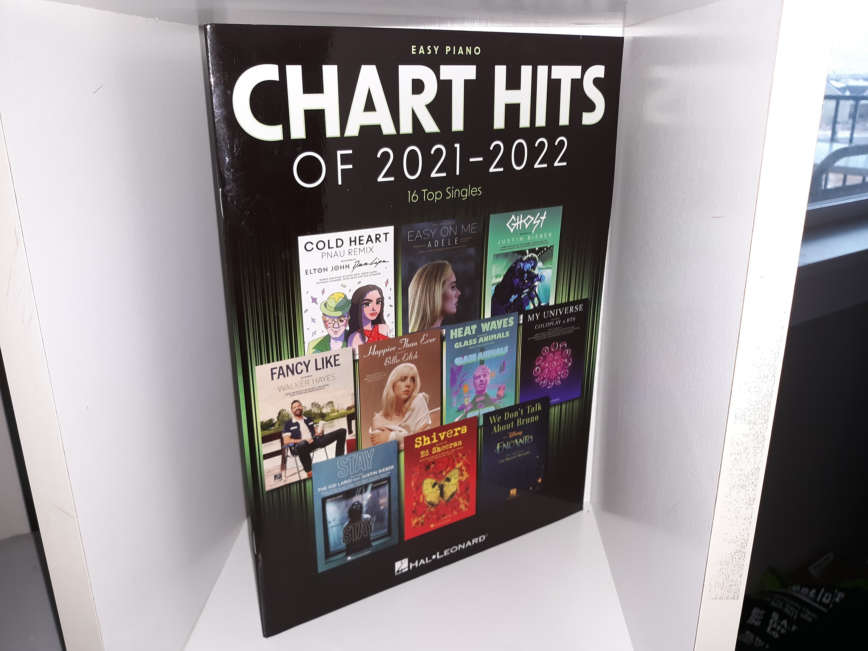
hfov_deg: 63.4
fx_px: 702
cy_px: 326
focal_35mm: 28
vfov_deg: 49.7
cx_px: 434
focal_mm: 3.7
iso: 50
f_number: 1.7
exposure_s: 1/60
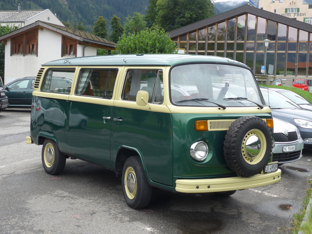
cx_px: 156
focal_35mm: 55
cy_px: 117
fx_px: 496
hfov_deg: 34.9
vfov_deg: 26.6
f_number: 3.4
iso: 80
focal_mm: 11.3
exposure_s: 1/320
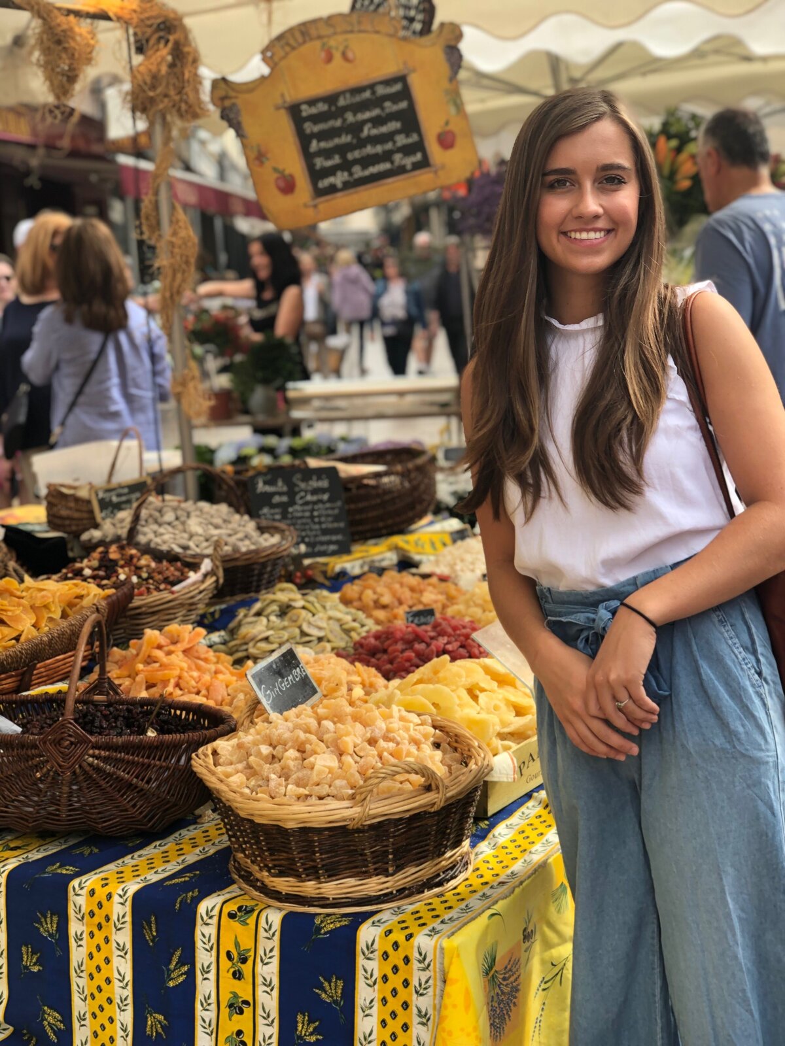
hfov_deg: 28.0
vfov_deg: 36.8
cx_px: 392
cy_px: 523
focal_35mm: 52
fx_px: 1572
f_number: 2.4
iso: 16
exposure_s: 1/168
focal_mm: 6
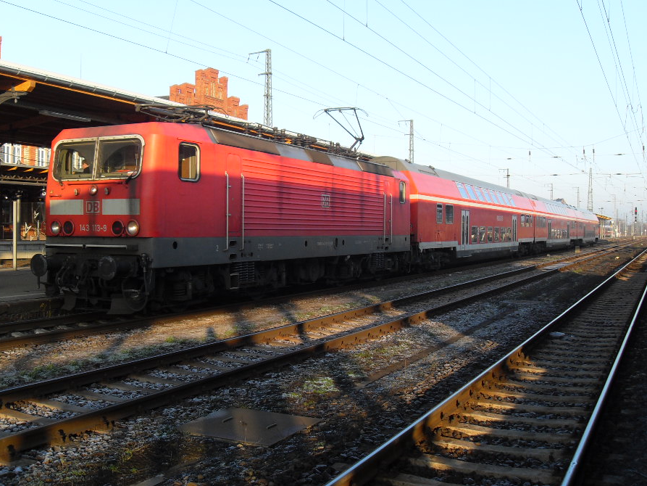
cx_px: 306
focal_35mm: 39
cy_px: 221
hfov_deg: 47.8
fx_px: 729
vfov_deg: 36.8
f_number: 2.8
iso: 80
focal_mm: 6.3
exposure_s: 1/350
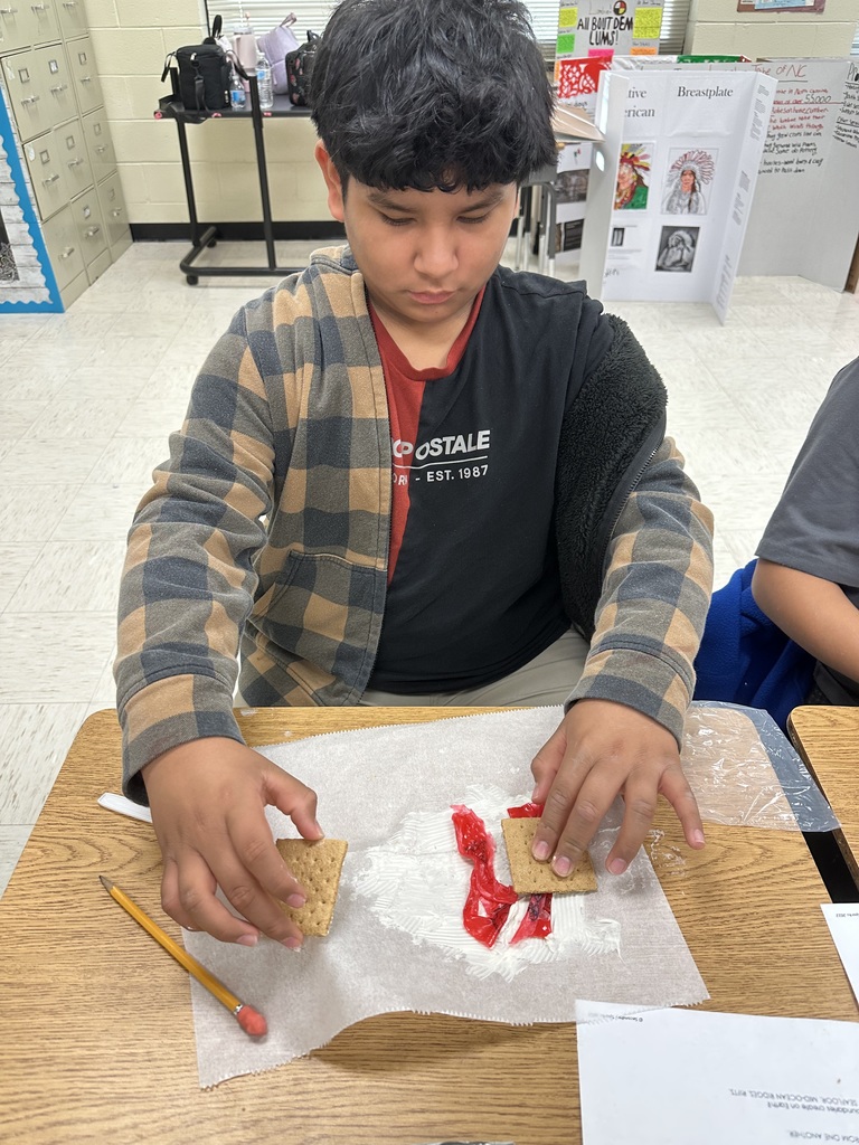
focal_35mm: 24
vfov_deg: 71.6
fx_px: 794
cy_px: 572
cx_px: 430
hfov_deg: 56.8
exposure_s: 1/120
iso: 160
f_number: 1.78
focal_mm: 6.86
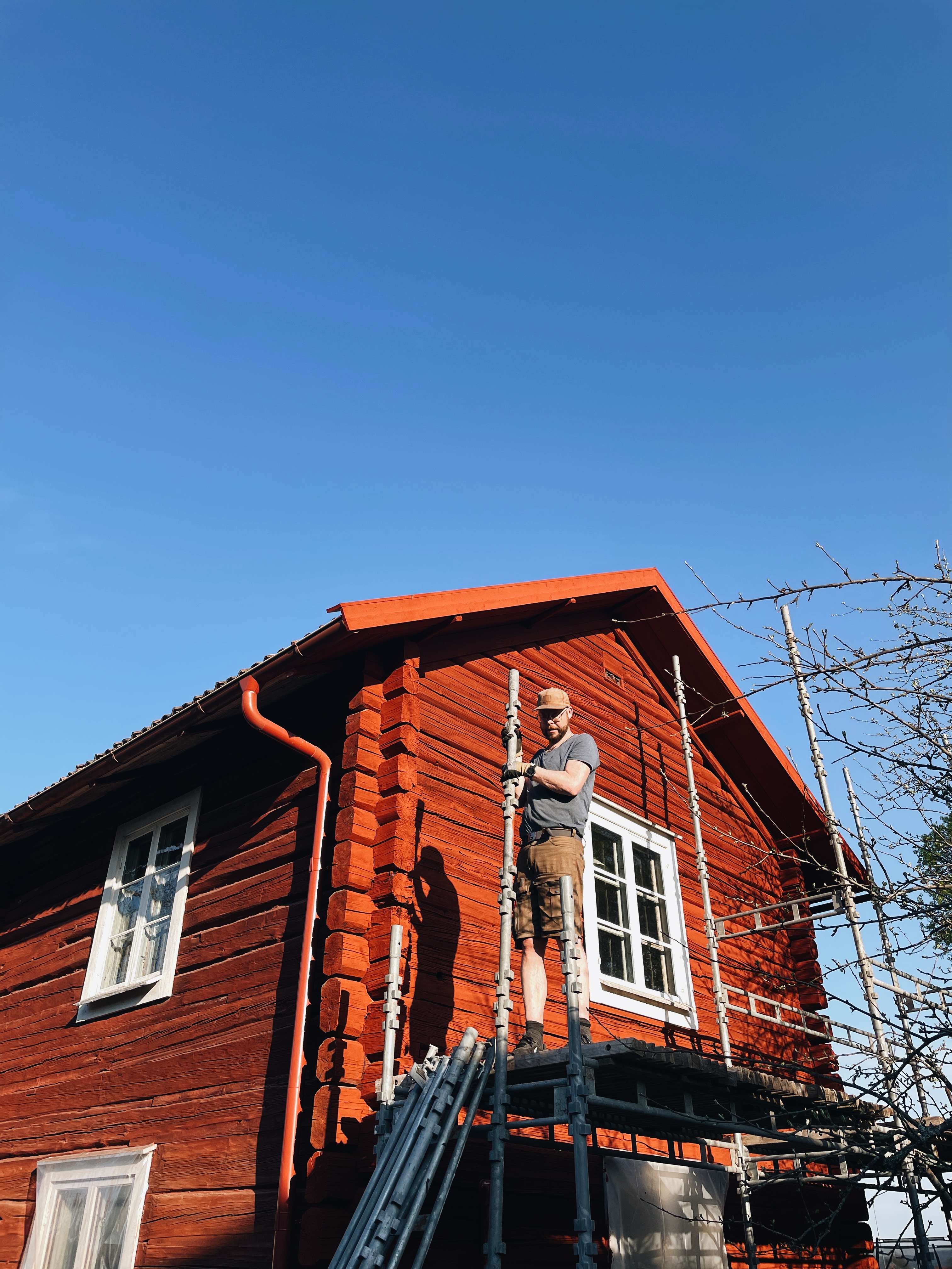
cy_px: 634
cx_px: 476
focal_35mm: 26
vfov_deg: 67.3
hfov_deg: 53.1
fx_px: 953
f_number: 1.6
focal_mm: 4.2
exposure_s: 1/1795
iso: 50
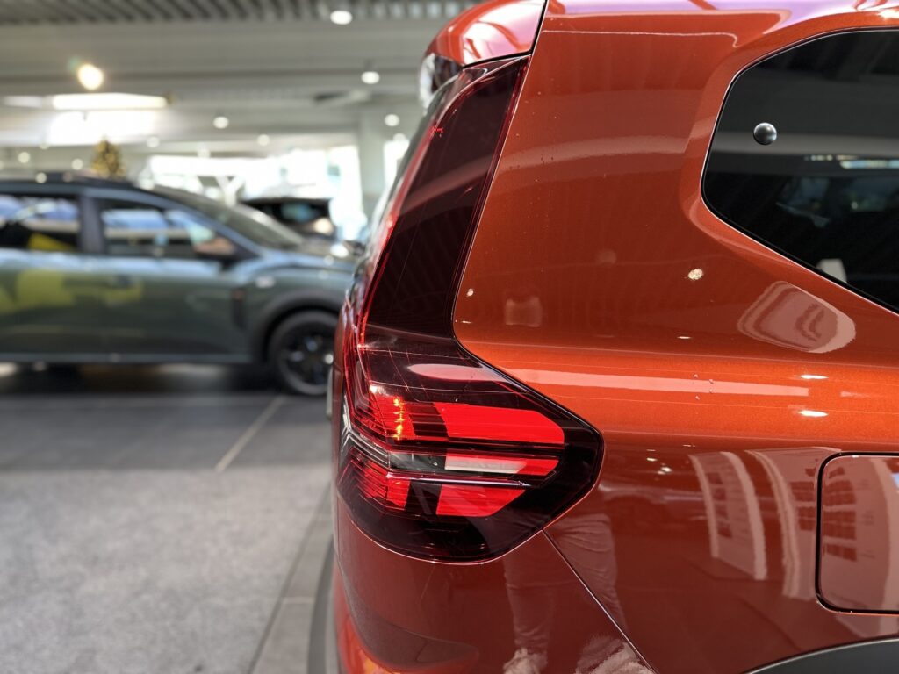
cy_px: 337
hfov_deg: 71.6
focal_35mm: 24
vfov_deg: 56.8
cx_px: 450
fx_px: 623
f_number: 1.78
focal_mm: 6.86
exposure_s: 1/90
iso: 250
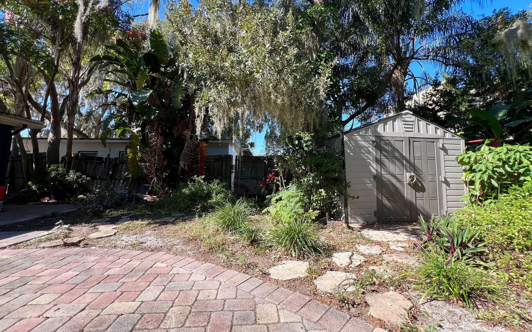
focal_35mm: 14
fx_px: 203
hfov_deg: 105.3
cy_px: 149
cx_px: 266
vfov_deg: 78.4
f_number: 1.8
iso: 32
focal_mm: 1.57
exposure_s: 1/242
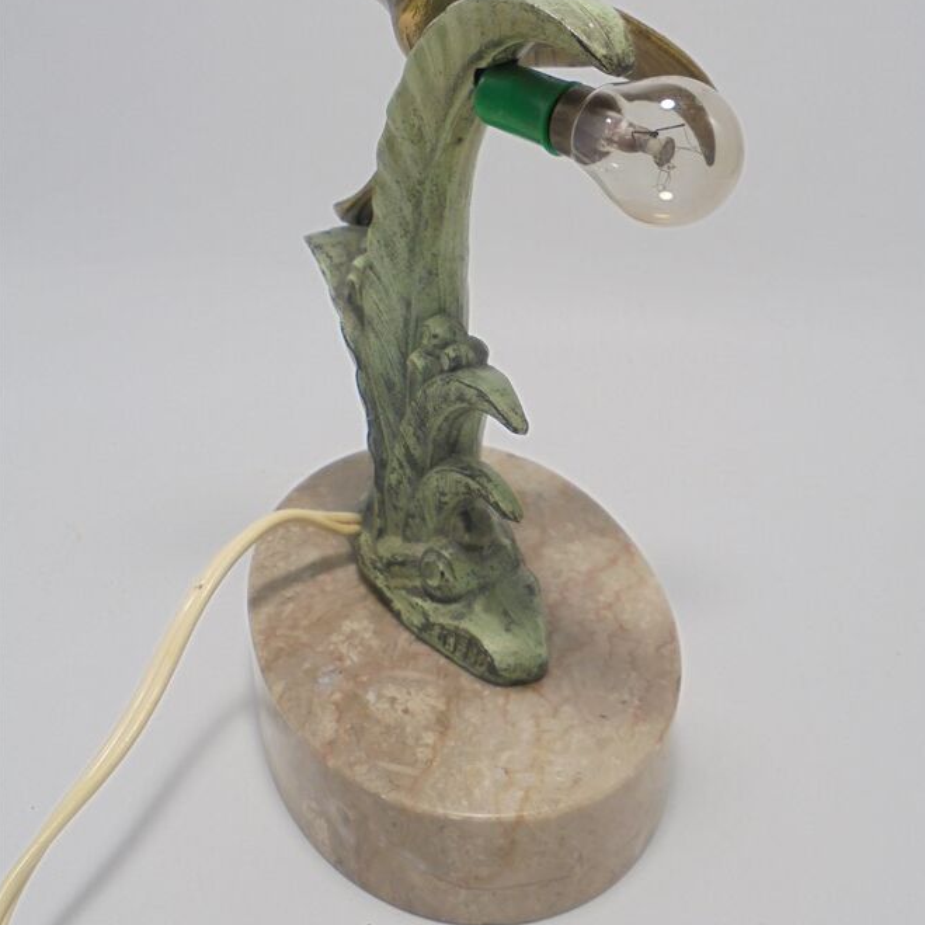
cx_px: 470
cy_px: 344
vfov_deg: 46.8
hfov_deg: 47.2
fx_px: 1058
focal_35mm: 35
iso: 100
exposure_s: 1/80
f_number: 3.7
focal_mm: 5.3
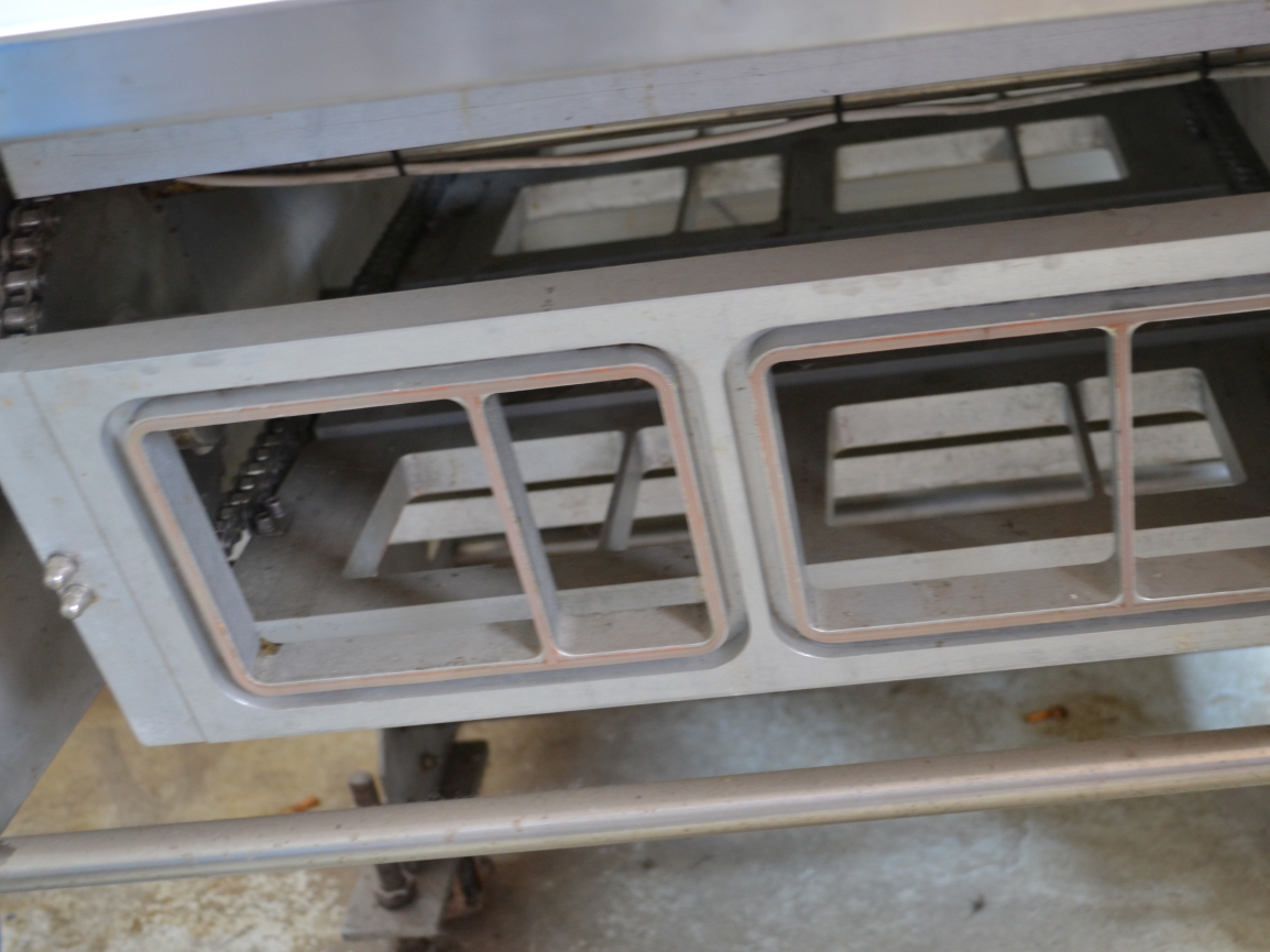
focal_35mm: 48
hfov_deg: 39.4
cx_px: 802
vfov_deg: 30.3
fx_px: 1761
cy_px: 491
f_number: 4
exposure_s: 1/30
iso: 400
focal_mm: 24
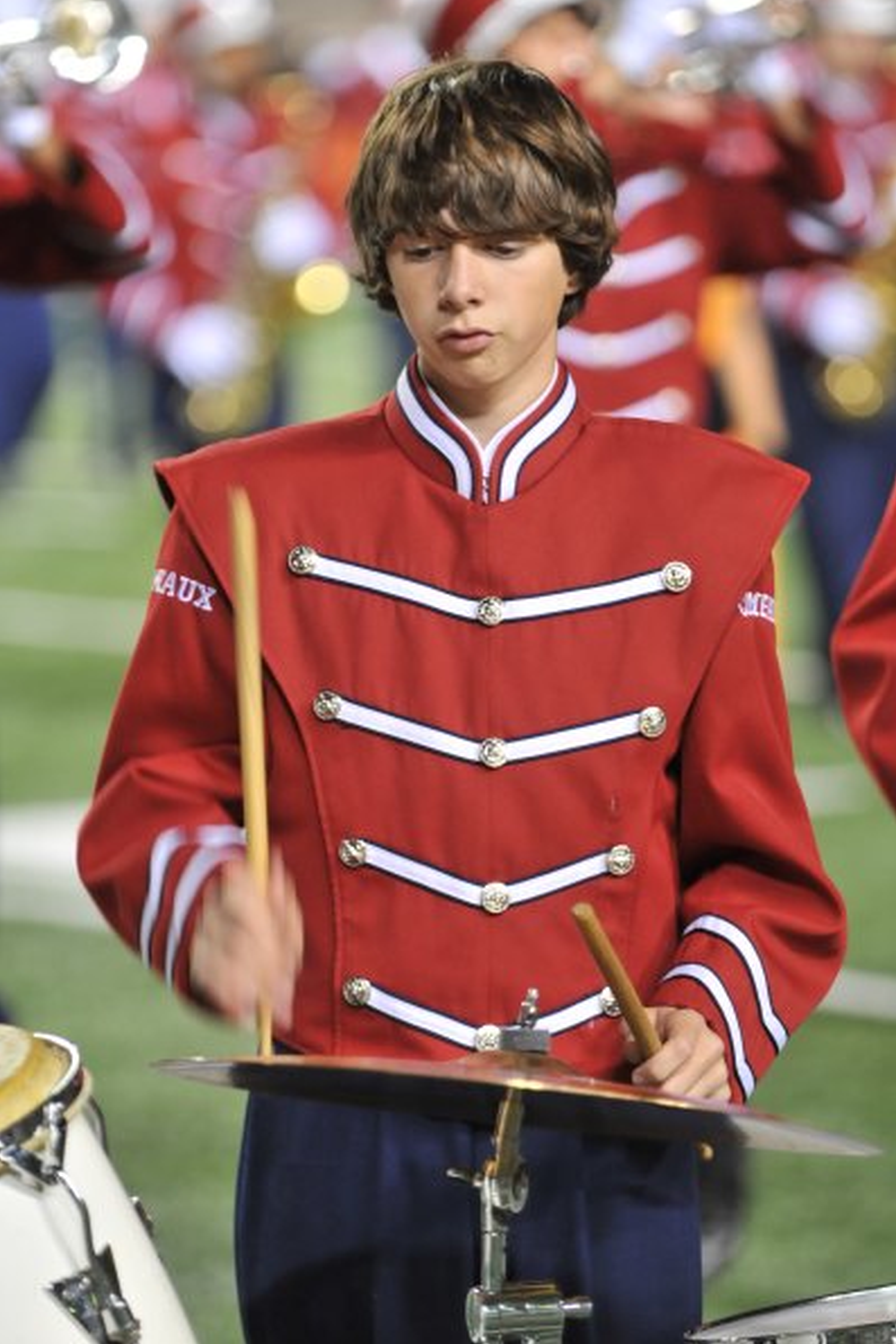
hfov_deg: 5.4
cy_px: 671
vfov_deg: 8.0
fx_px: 9588
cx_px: 448
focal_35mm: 257
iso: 800
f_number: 2.8
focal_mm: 170
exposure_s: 1/125
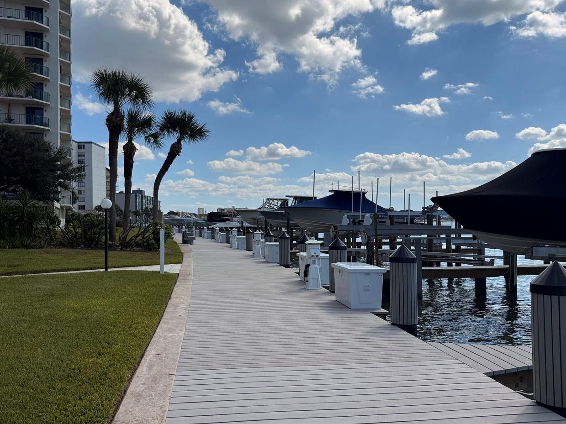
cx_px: 268
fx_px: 507
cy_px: 213
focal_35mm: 31
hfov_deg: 58.3
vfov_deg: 45.4
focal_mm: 6.76
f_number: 1.78
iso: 80
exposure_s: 1/9091
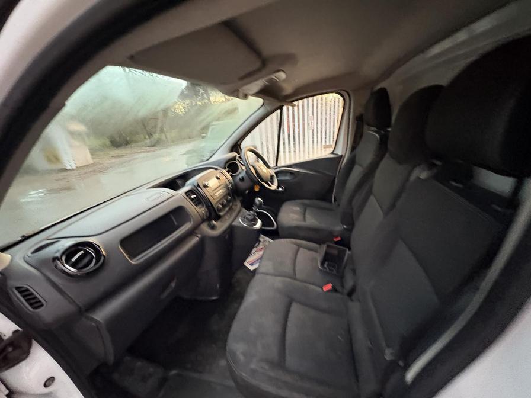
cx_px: 266
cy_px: 199
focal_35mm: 14
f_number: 2.2
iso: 1000
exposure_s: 1/35
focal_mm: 2.22
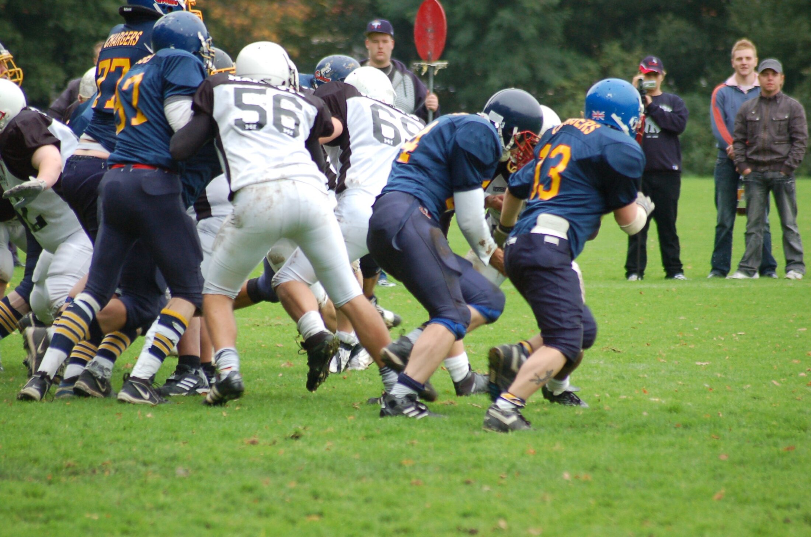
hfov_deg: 6.3
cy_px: 268
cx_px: 406
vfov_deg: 4.1
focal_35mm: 330
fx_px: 7420
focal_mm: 220
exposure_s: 1/320
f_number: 5.3
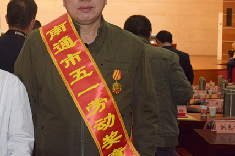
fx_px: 495
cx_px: 46
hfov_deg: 26.2
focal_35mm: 76
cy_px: 13
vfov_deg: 17.6
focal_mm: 27
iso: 1250
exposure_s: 1/60
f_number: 4
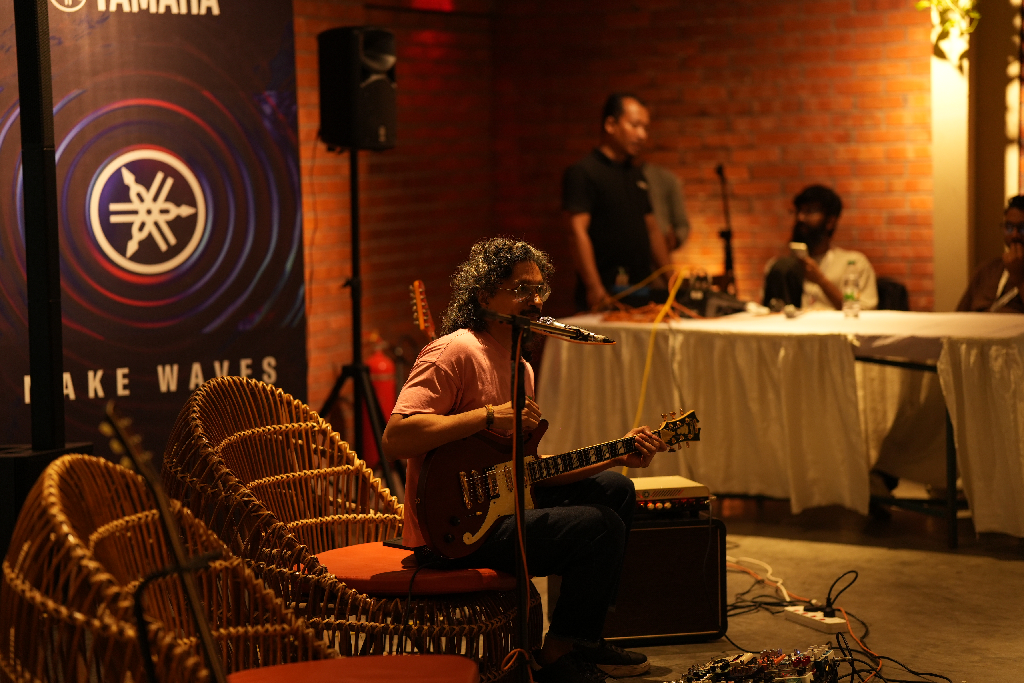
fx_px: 2418
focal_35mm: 85
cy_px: 342
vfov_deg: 16.1
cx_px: 512
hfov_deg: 23.9
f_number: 1.4
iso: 640
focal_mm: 85
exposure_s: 1/200
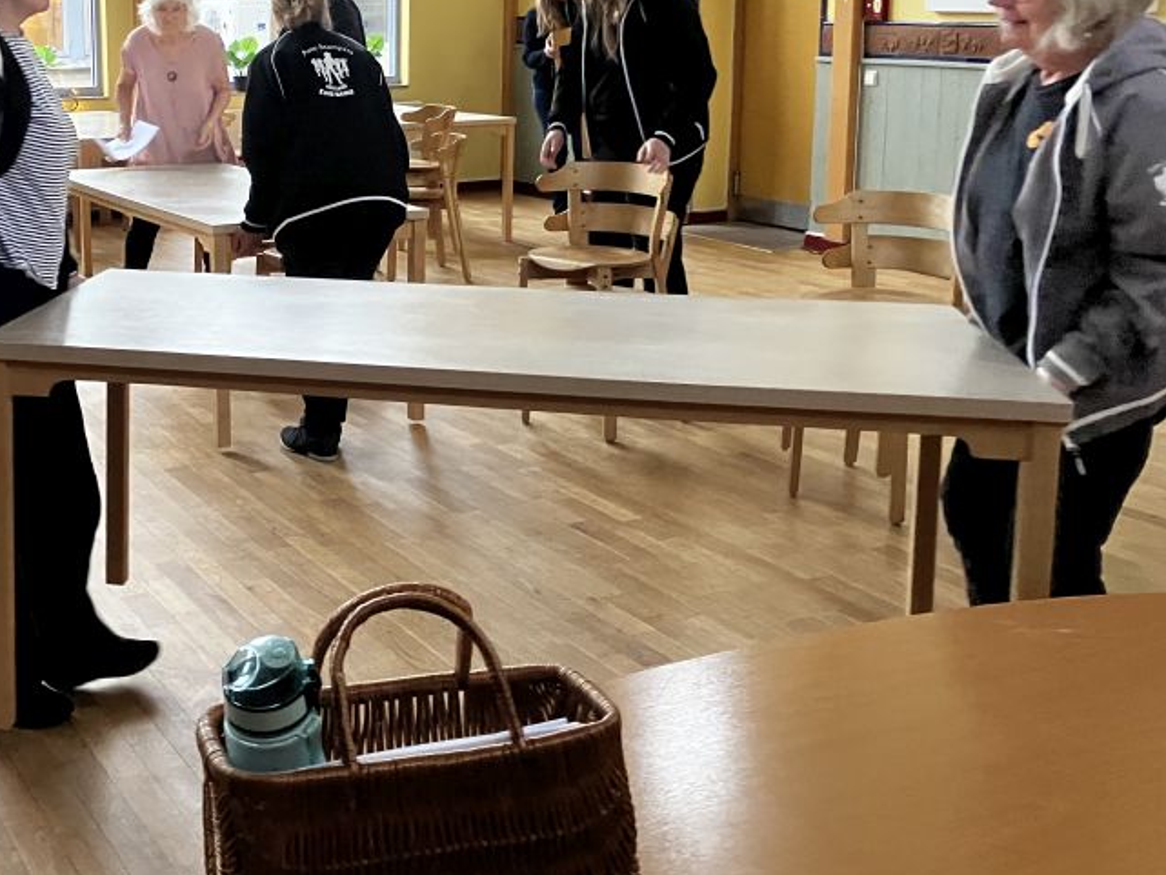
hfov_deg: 41.6
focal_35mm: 44
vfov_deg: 32.3
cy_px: 233
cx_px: 280
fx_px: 1482
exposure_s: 1/60
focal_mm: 3.99
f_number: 1.8
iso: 320
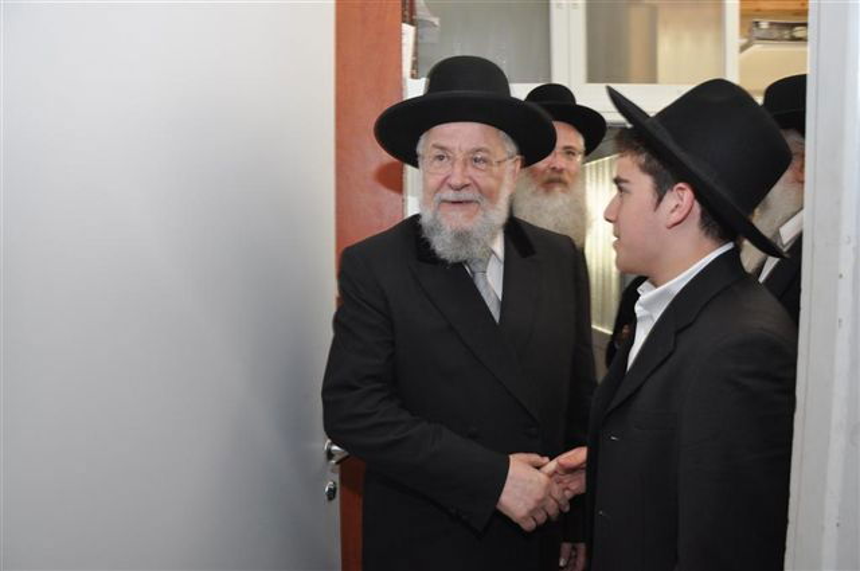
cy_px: 286
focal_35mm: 27
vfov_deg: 47.8
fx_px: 644
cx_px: 430
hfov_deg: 67.4
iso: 640
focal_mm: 18
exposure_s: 1/60
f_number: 5.6
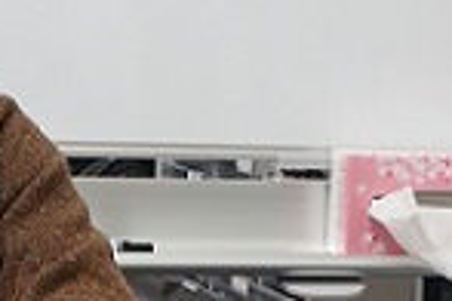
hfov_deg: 15.1
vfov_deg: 10.1
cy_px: 261
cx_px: 114
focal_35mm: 135
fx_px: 1695
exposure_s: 1/60
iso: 400
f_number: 4
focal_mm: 22
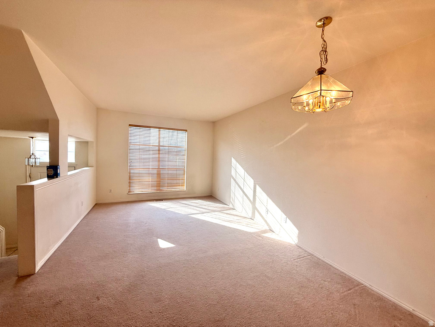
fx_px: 176
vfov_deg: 85.7
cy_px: 164
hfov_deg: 102.1
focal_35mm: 14
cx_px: 218
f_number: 2.2
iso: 64
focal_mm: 2.22
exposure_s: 1/285
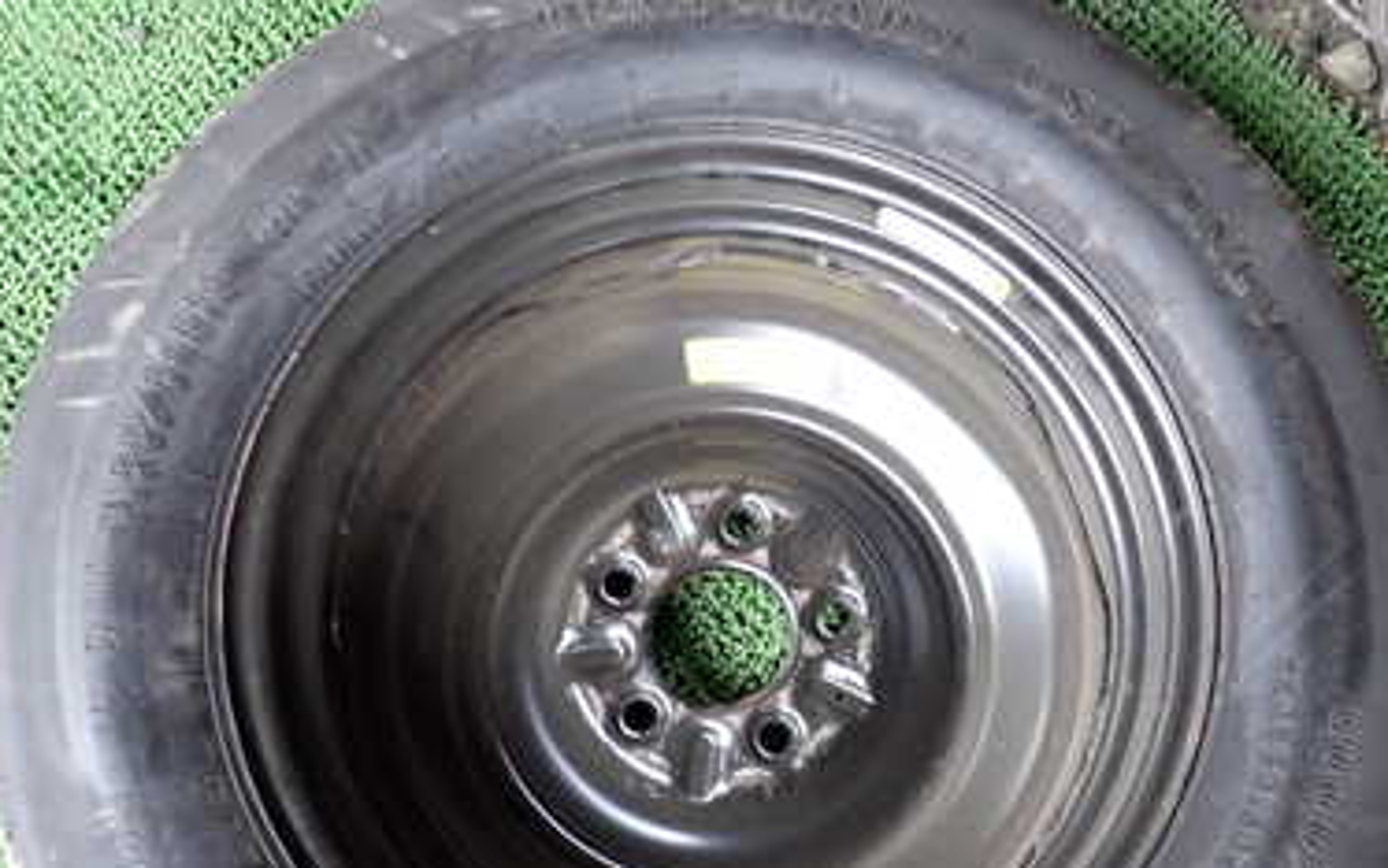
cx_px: 783
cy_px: 627
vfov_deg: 25.1
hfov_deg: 39.5
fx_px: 1930
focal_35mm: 51
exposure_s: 1/30
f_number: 2.3
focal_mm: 5.4
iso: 200
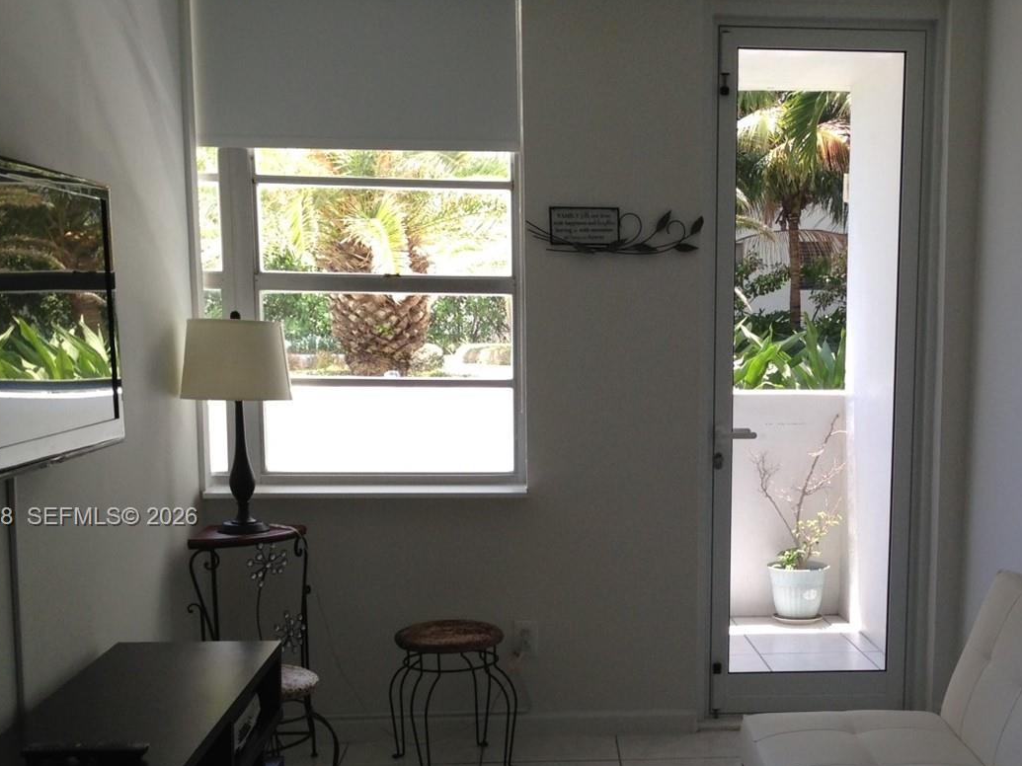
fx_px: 1506
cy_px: 518
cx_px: 680
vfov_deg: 28.3
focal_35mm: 51
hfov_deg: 37.1
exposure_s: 1/120
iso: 64
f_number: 2.4
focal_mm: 4.13
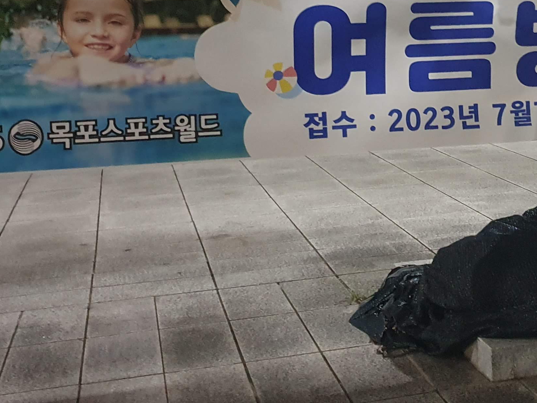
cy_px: 82
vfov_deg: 22.6
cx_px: 429
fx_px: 993
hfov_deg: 29.6
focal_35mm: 64
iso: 640
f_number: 1.5
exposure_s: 1/10
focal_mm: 4.32
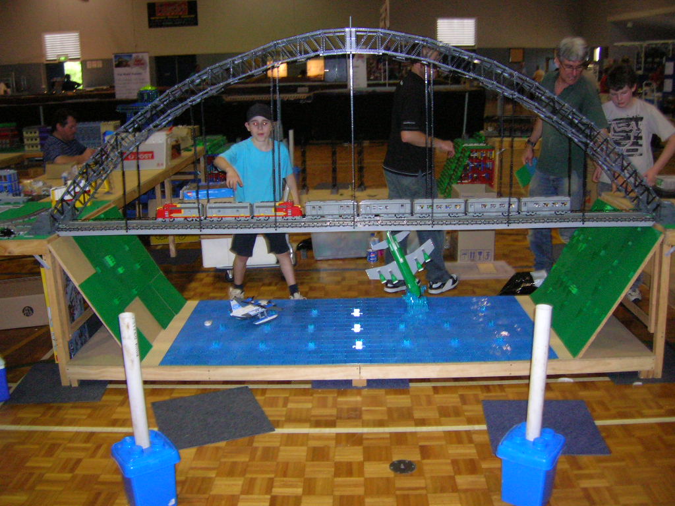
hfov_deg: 54.0
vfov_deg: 41.8
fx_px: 663
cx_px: 338
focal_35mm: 34
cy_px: 253
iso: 200
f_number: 2.9
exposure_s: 1/60.1
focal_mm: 5.7
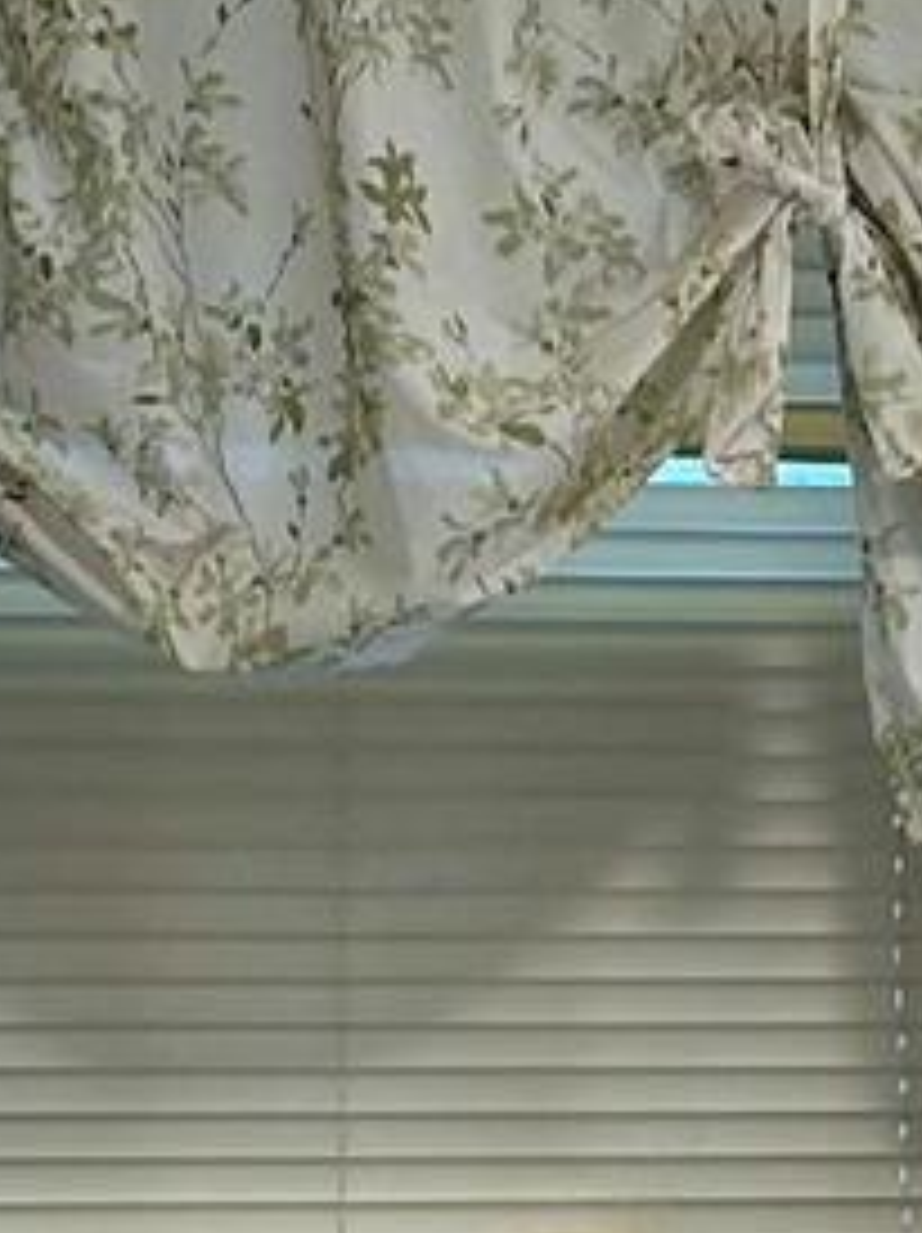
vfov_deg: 13.3
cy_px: 1350
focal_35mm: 146
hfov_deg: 10.0
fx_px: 5193
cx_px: 1115
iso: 100
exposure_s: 1/60
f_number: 1.5
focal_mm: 5.7
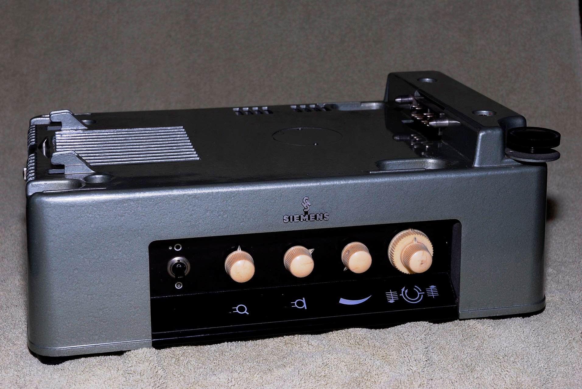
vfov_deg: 19.8
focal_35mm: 69
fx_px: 1117
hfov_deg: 29.2
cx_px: 291
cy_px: 194
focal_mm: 46
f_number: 8
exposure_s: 1/60
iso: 100
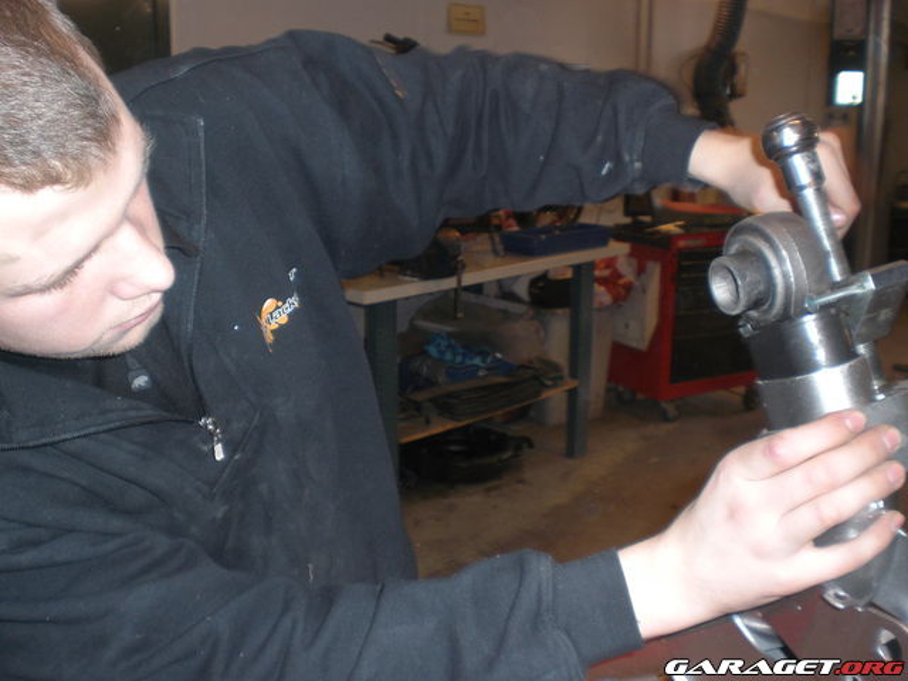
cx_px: 454
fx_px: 944
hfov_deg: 51.4
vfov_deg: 39.7
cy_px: 340
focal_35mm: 36
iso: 100
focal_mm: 6.3
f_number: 3.1
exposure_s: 1/60
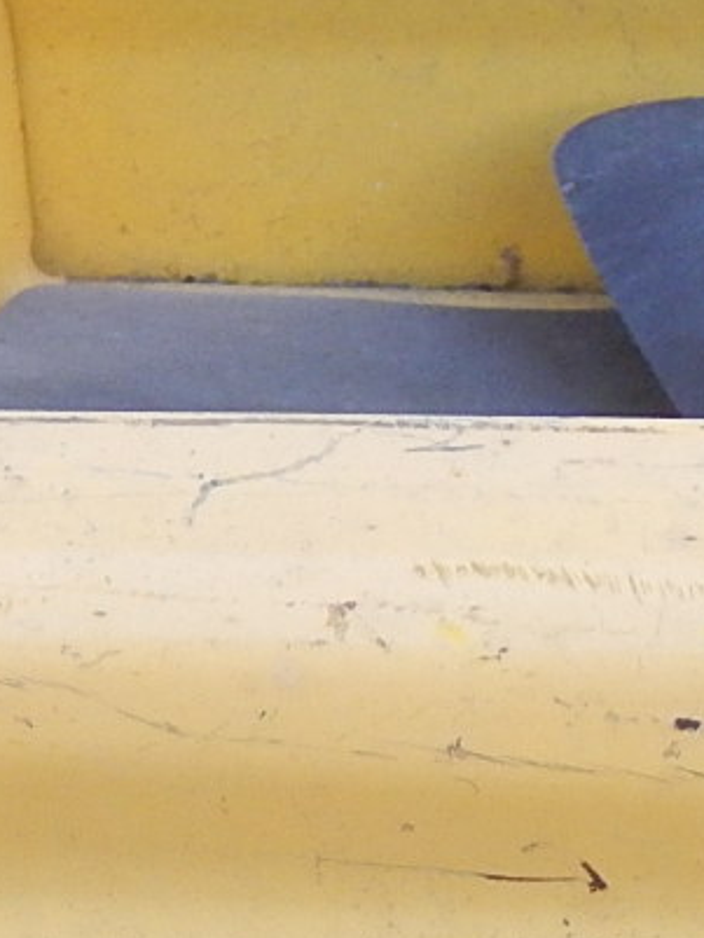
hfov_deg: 5.0
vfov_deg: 6.5
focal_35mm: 299
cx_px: 547
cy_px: 1380
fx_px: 8104
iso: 400
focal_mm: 13.5
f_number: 4.2
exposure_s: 1/200
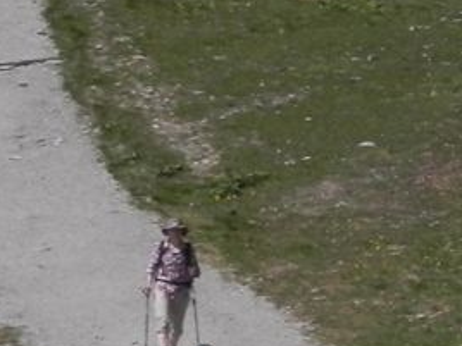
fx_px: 10183
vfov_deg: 1.9
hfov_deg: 2.6
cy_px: 272
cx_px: 1374
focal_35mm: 763
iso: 80
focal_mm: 22.9
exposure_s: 1/640
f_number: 5.3
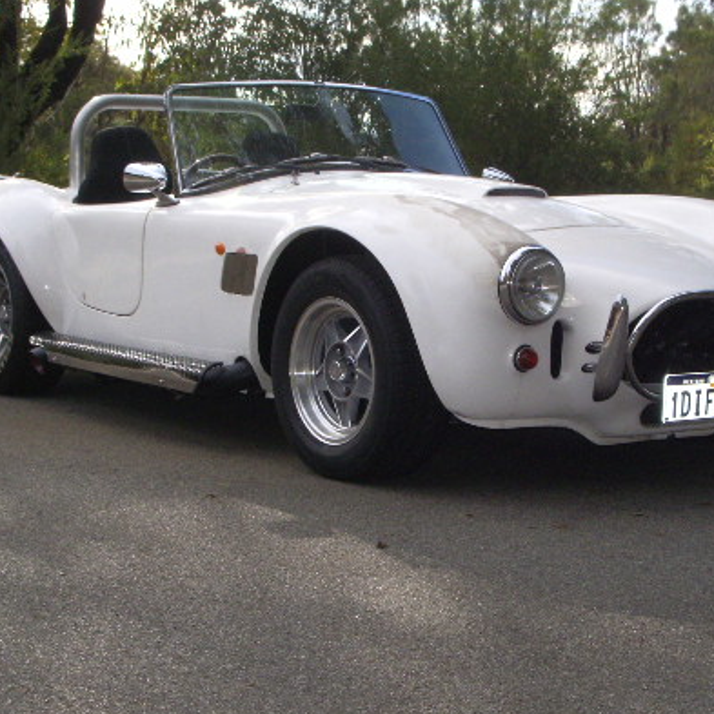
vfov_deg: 24.0
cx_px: 374
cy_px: 300
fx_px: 1680
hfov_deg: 24.0
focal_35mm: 72
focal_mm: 8.2
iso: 160
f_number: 5
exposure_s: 1/400
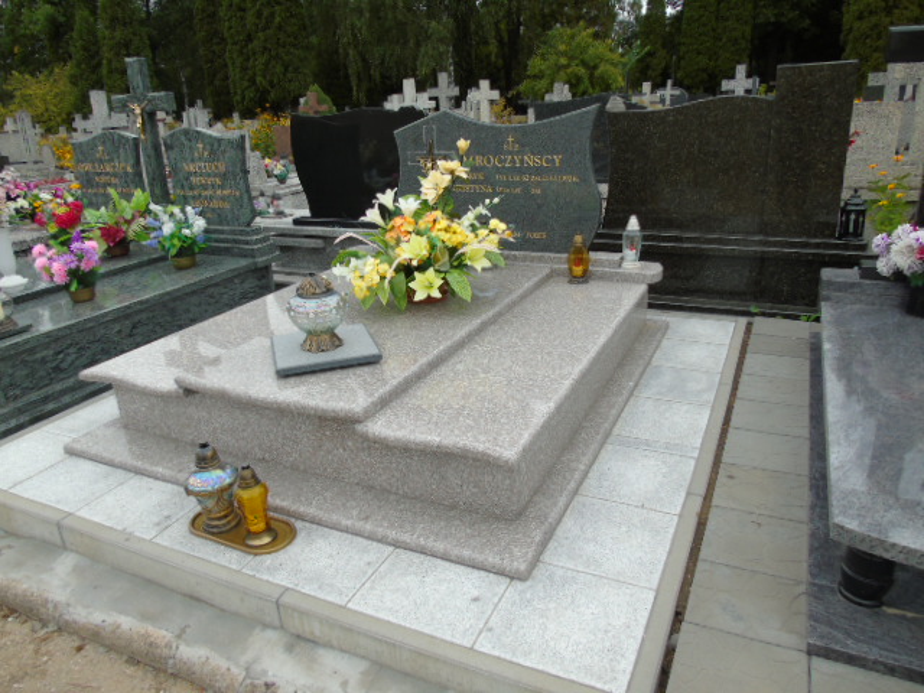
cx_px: 462
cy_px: 346
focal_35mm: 25
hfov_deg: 69.4
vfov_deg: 54.9
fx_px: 667
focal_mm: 4.4
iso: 80
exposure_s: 1/200
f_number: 3.4
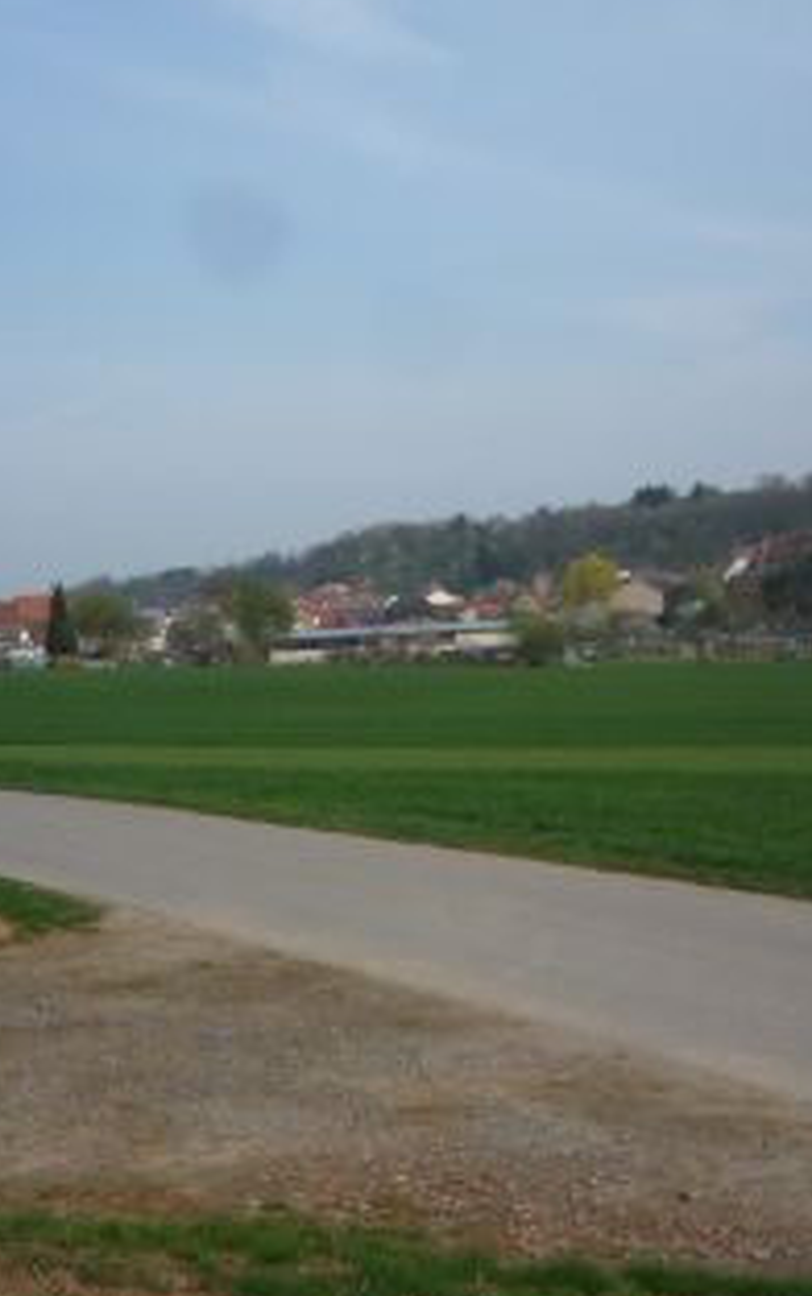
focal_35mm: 52
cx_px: 365
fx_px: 1839
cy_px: 712
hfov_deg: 24.9
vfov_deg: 38.8
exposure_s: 1/400
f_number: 5.6
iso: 100
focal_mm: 5.2
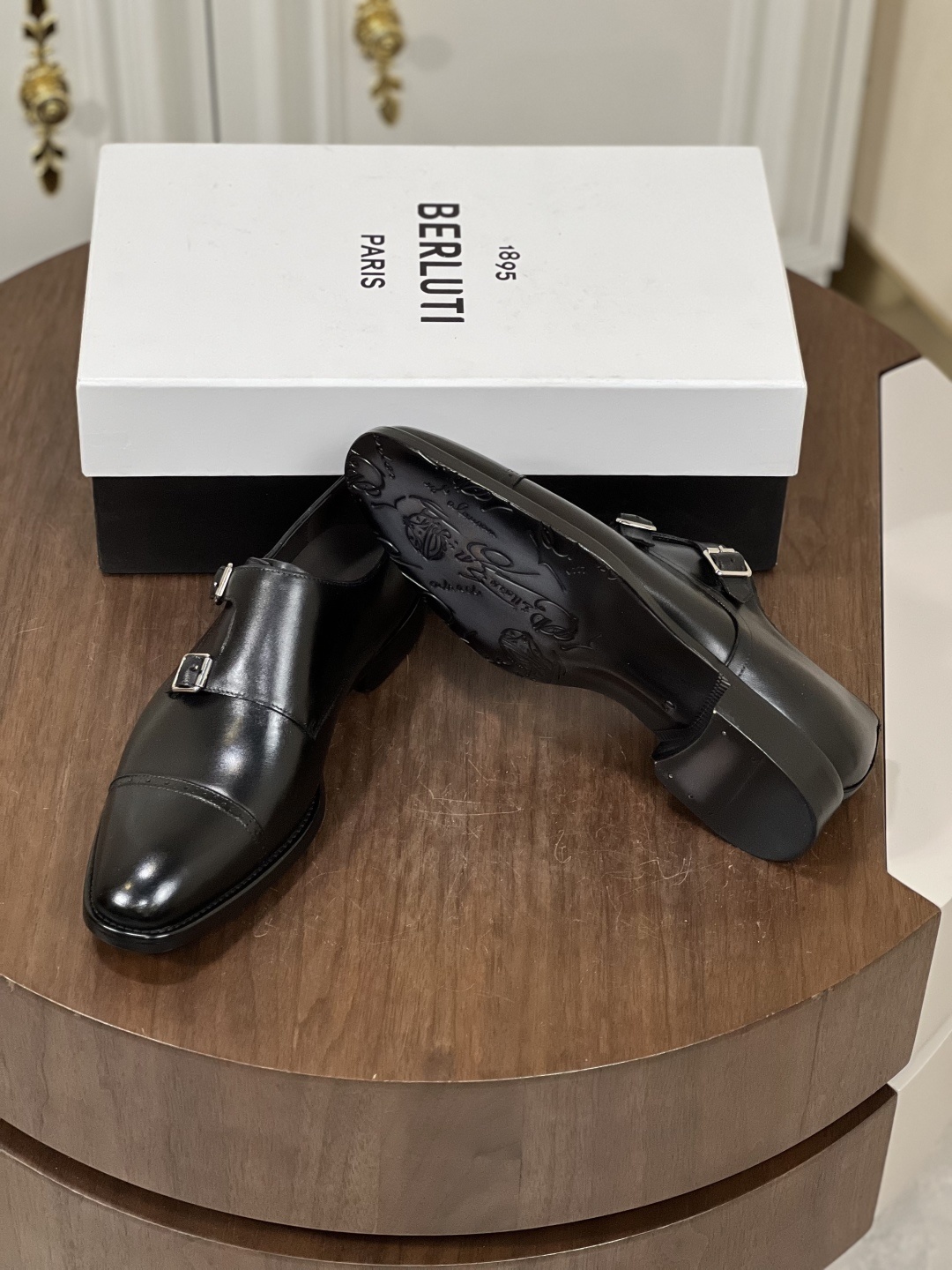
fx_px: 2824
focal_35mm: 77
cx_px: 476
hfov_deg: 19.1
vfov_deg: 25.3
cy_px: 635
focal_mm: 9
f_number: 2.8
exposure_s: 1/100
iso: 200
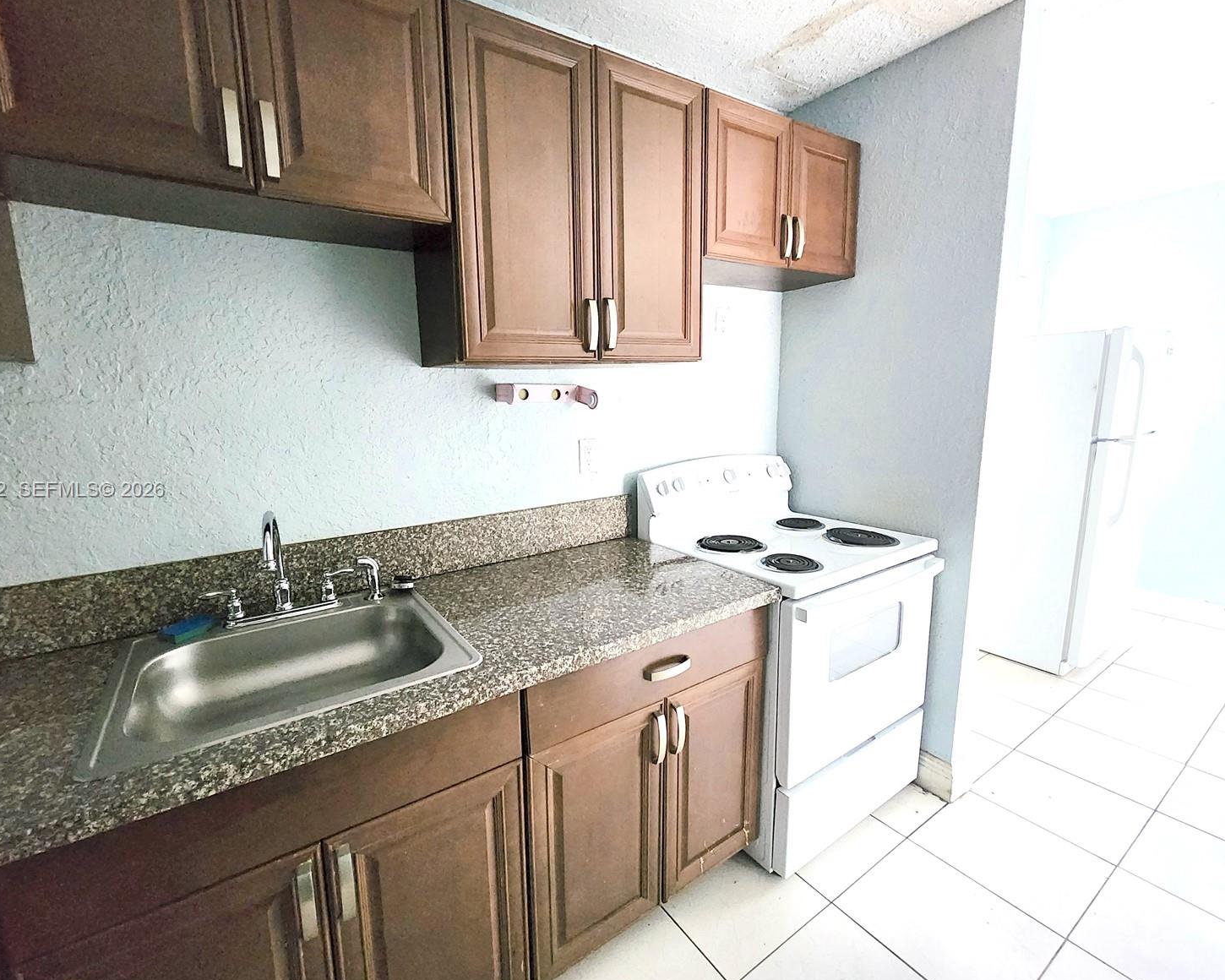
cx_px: 577
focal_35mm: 14
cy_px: 491
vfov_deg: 88.0
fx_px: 508
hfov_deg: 100.6
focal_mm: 2.2
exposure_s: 1/24
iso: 1000
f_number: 2.2
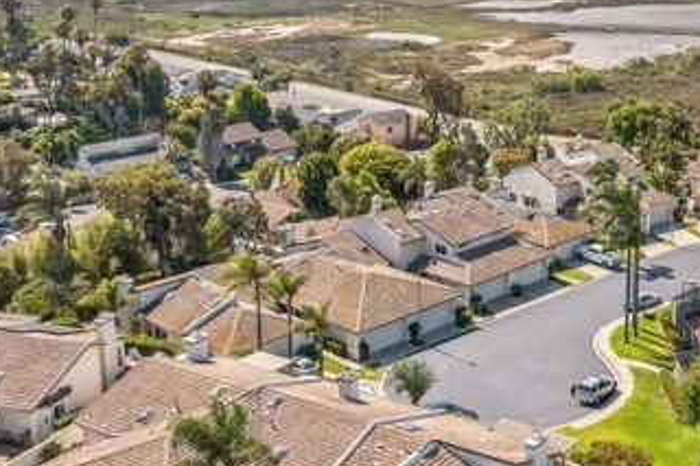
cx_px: 514
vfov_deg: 23.9
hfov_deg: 35.0
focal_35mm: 56
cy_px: 120
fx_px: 1088
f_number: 7.1
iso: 100
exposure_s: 1/120
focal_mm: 10.26
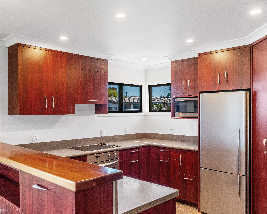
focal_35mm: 31
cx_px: 130
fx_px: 241
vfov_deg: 47.7
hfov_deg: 57.9
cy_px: 117
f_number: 8
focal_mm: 22.4
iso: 640
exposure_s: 1/25
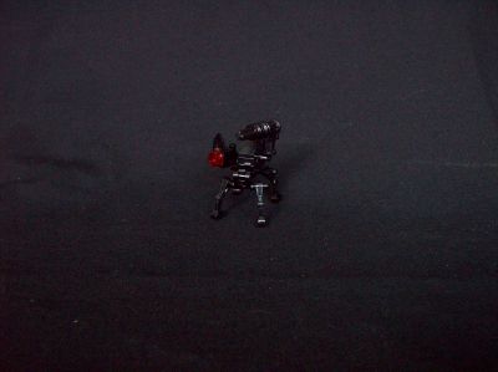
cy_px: 186
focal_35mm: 36
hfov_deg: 51.4
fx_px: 517
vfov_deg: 39.6
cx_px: 249
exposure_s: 1/8
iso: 160
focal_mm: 6
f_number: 2.7
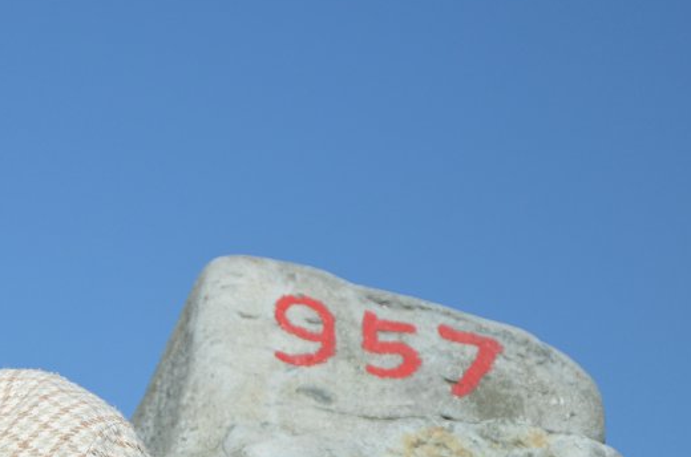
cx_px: -128
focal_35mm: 175
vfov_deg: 7.7
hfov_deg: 11.5
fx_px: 3357
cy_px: 574
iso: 200
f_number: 4.8
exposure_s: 1/1600
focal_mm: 45
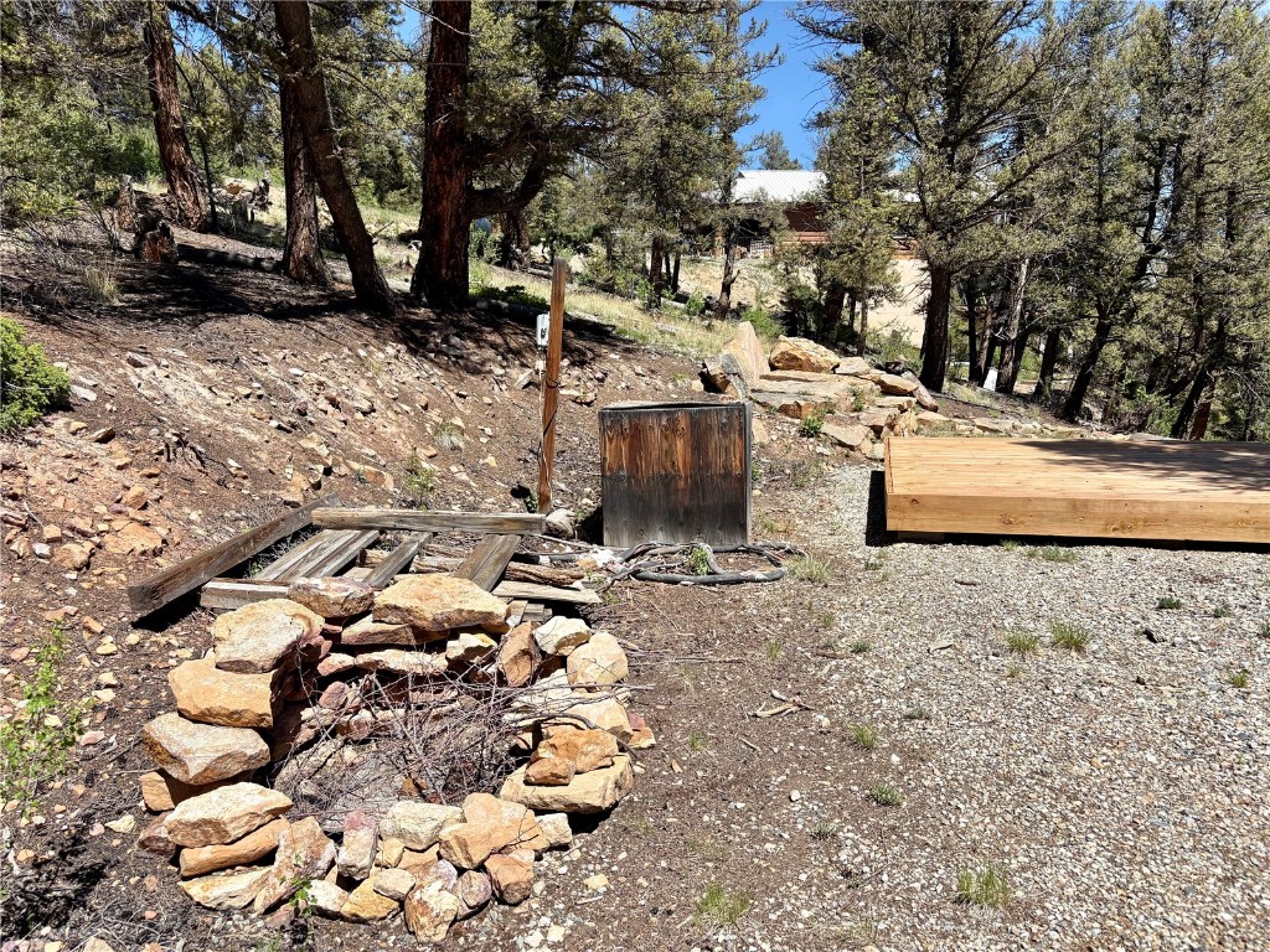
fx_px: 954
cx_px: 635
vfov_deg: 53.1
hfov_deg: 67.3
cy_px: 476
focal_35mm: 26
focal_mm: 5.96
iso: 50
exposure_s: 1/3279
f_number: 1.6
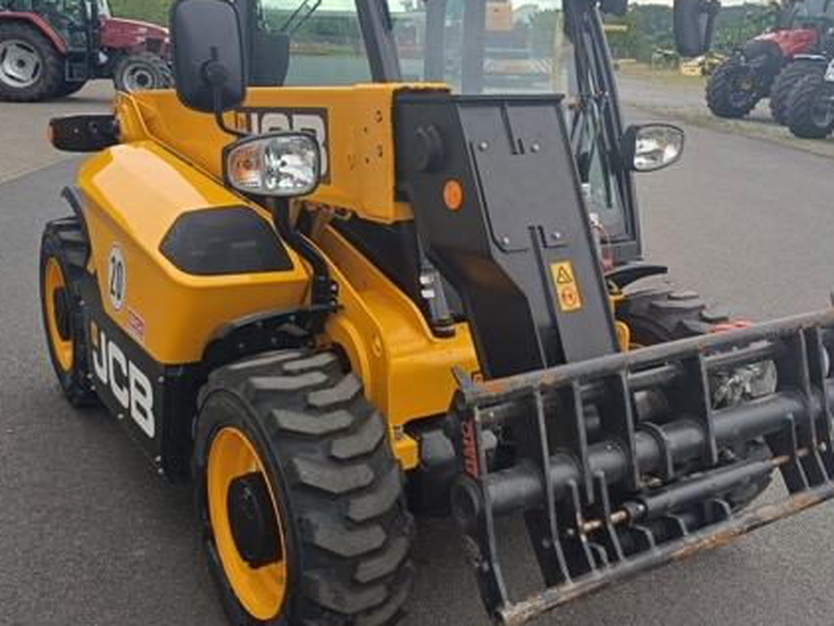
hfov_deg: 48.9
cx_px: 446
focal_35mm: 38
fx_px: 916
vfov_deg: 37.7
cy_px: 297
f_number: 1.8
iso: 50
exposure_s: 1/242
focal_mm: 4.65
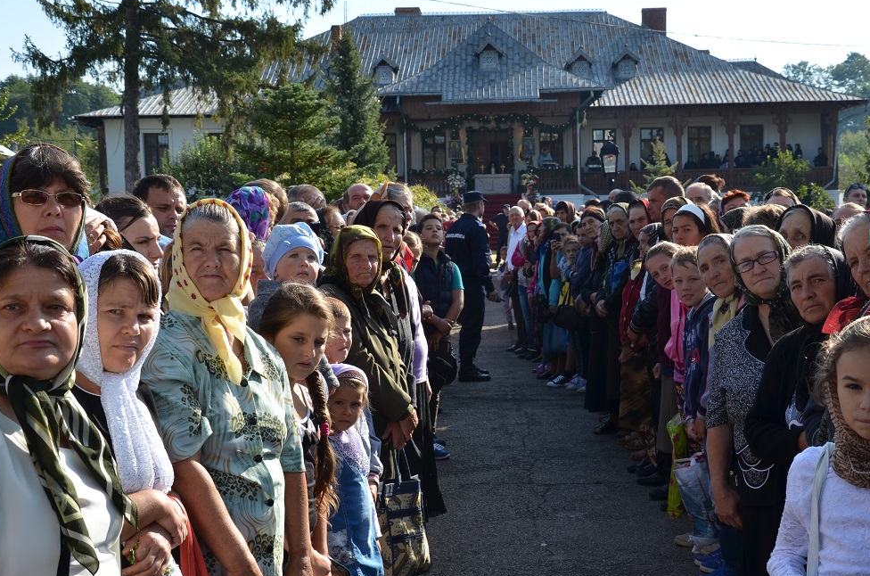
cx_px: 493
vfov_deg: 22.9
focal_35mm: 59
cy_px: 333
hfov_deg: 34.0
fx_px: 1423
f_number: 8
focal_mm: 32
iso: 160
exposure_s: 1/250
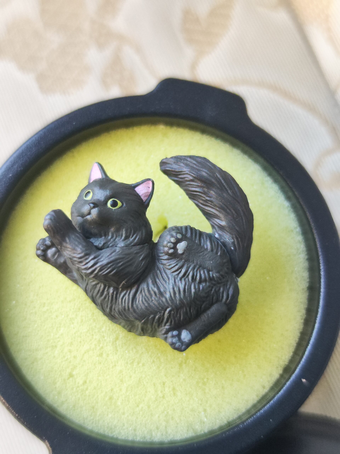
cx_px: 170
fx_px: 301
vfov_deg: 73.9
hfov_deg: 58.9
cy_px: 227
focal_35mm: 23
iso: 3816
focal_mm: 7.01
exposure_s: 1/500
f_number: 1.69
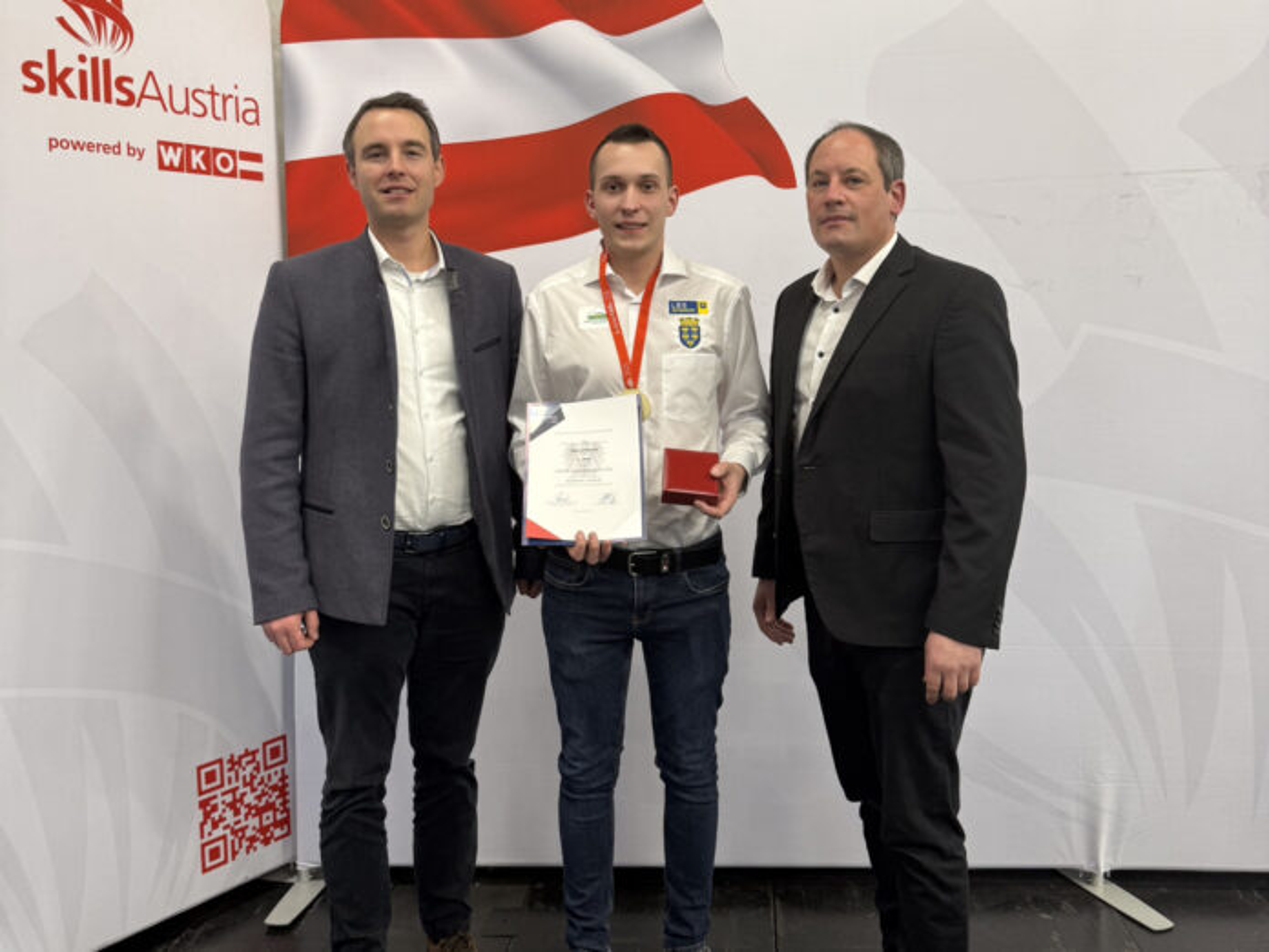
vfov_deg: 56.8
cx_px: 634
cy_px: 476
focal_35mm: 24
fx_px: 880
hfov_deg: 71.6
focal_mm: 6.8
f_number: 1.8
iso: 125
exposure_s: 1/50
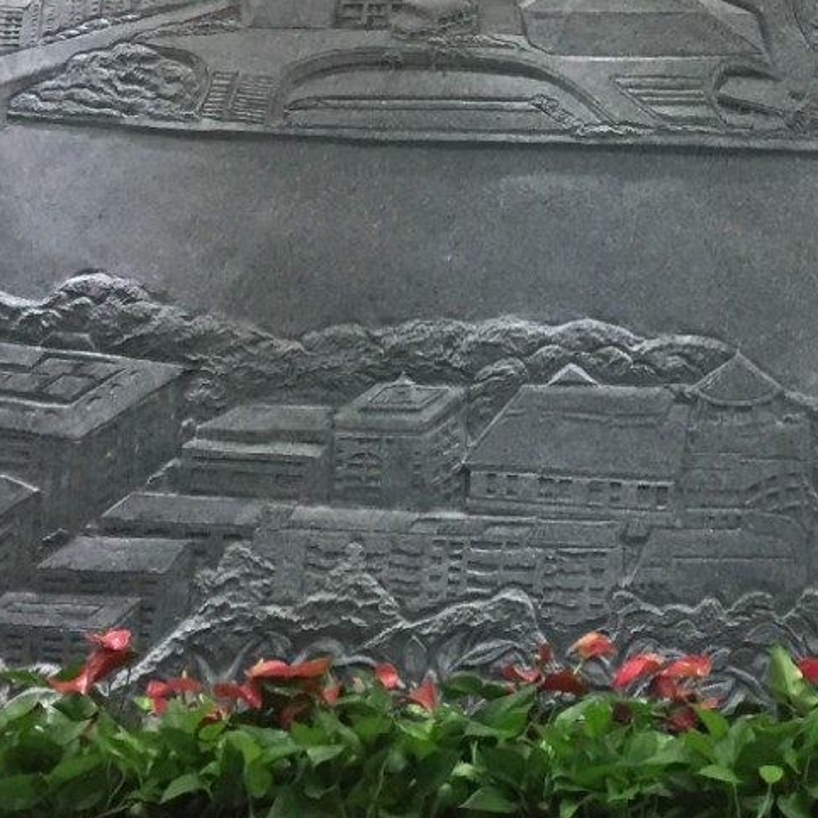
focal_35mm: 85
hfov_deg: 19.9
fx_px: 2272
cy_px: 119
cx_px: 798
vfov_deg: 20.1
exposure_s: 1/33
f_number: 2.2
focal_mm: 4.15
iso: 250
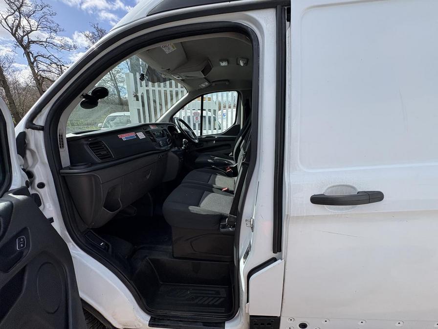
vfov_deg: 85.7
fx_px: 177
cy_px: 164
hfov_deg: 102.1
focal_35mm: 14
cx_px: 219
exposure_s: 1/734
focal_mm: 2.22
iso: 40
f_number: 2.2
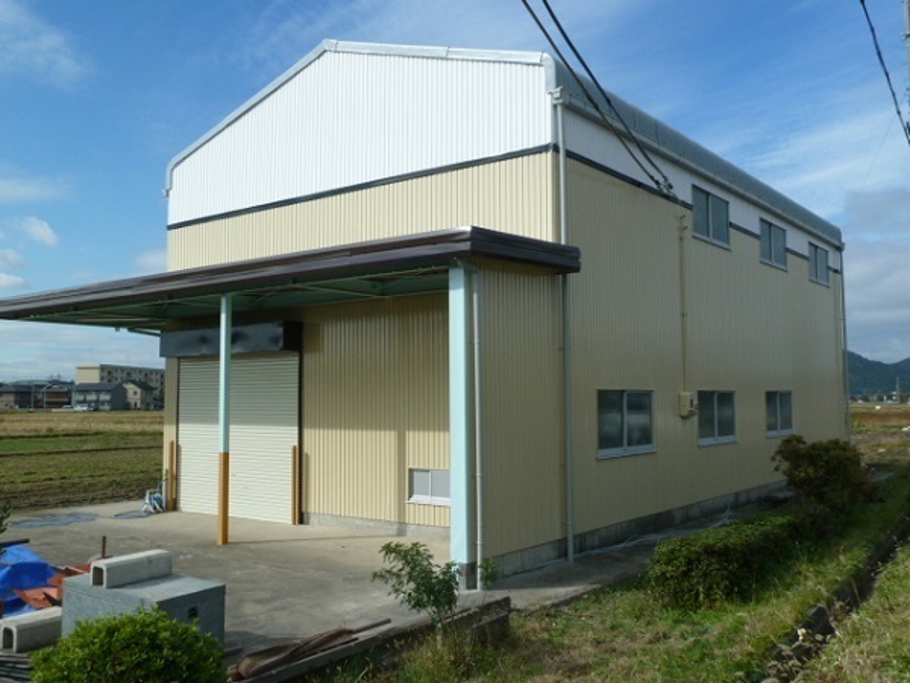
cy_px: 342
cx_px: 455
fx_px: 841
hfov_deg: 56.8
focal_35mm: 32
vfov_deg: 44.2
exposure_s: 1/500
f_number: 5.6
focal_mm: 5.3
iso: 80
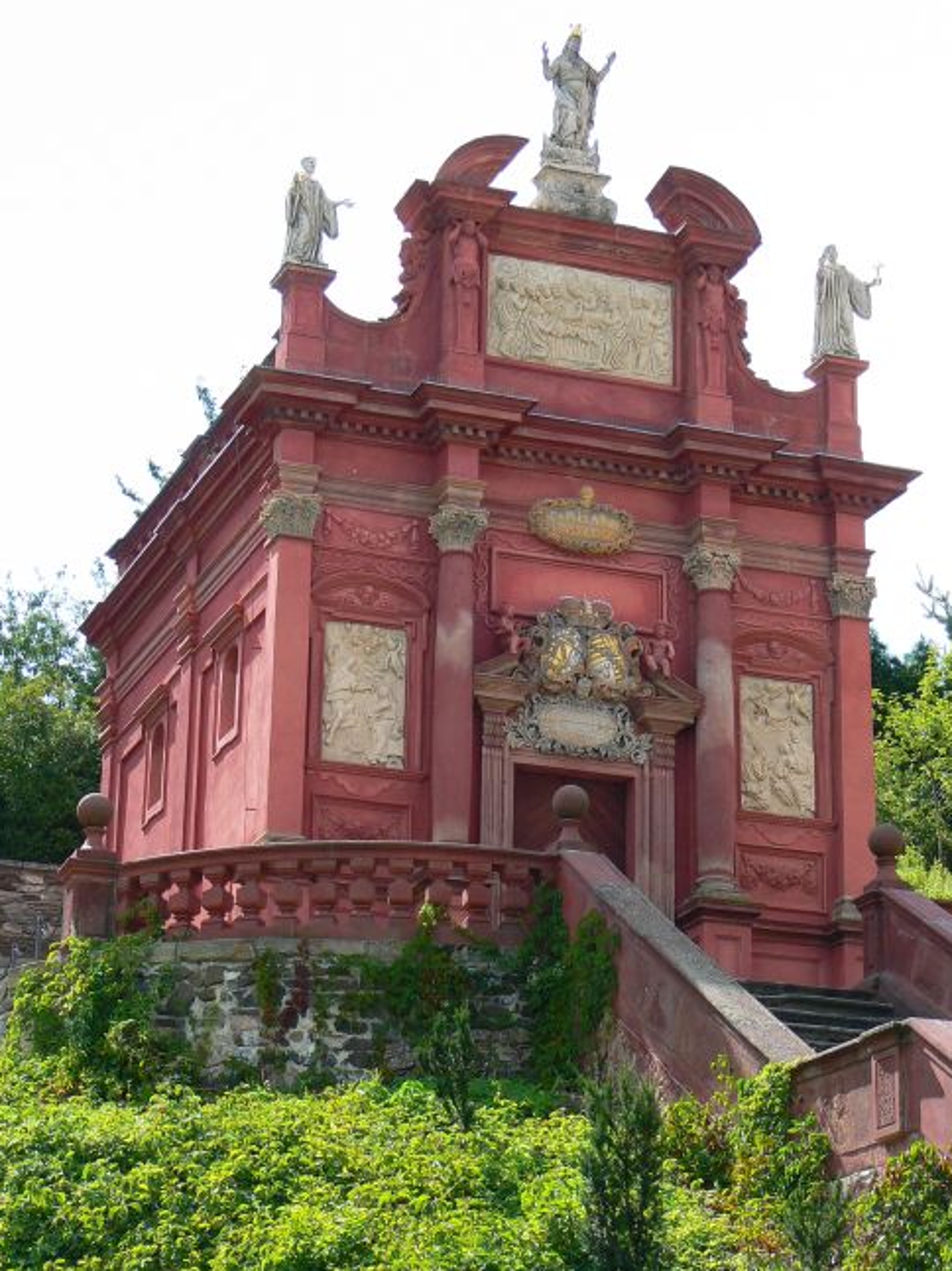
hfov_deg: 15.7
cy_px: 617
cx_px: 474
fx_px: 3449
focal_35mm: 94
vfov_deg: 20.9
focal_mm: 15.2
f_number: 5.6
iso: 80
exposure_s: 1/250
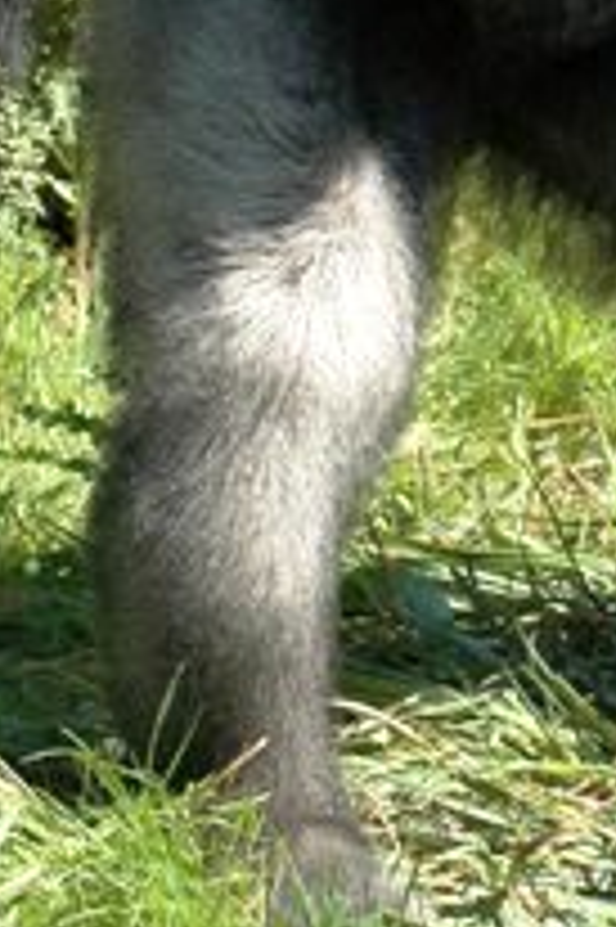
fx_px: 7507
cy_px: -194
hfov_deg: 4.7
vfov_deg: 7.0
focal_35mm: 292
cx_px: 805
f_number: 6.3
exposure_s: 1/500
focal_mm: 70
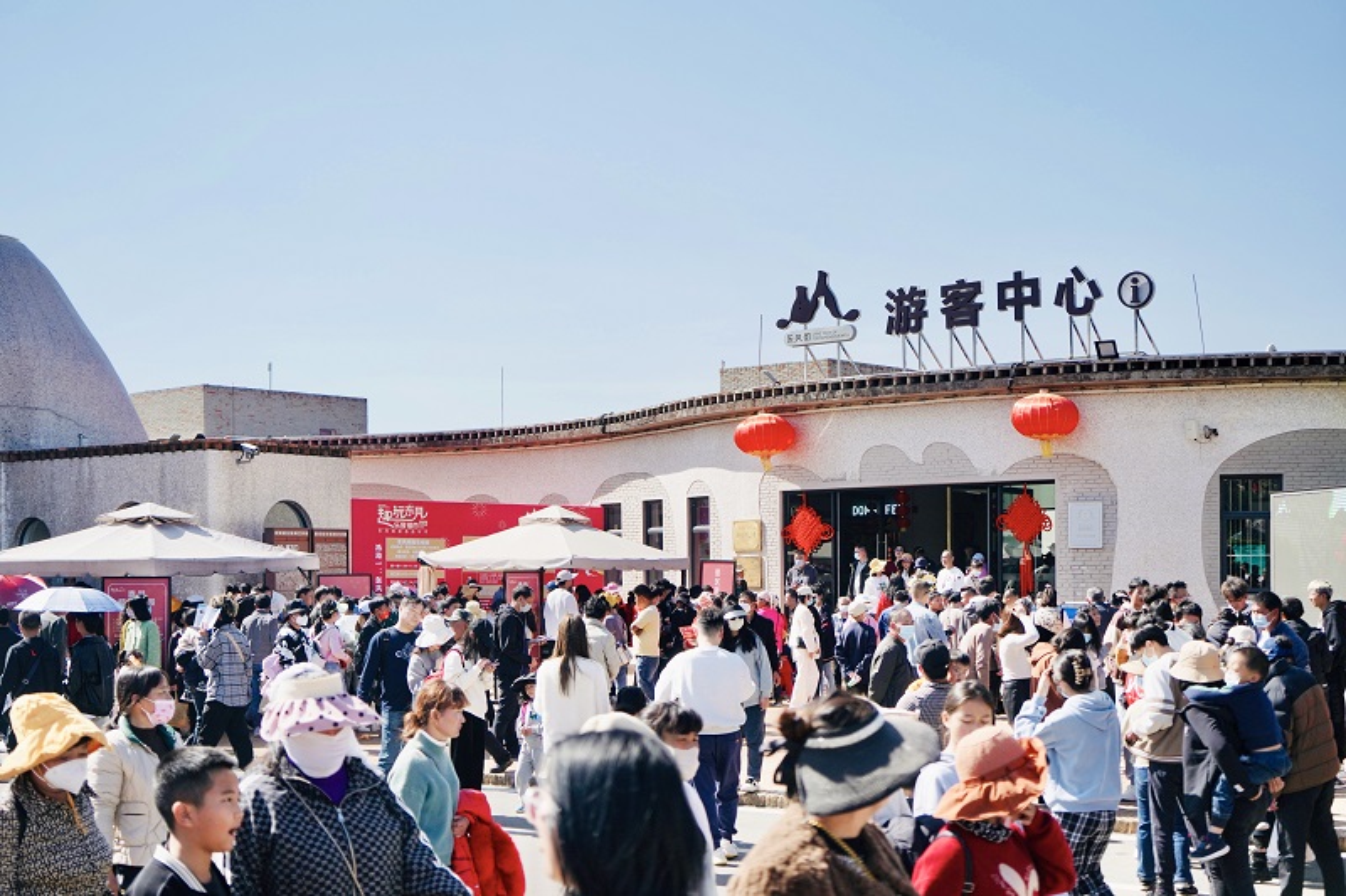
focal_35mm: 42
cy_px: 448
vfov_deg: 31.9
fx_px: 1570
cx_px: 673
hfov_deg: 46.4
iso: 250
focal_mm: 42
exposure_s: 1/3200
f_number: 4
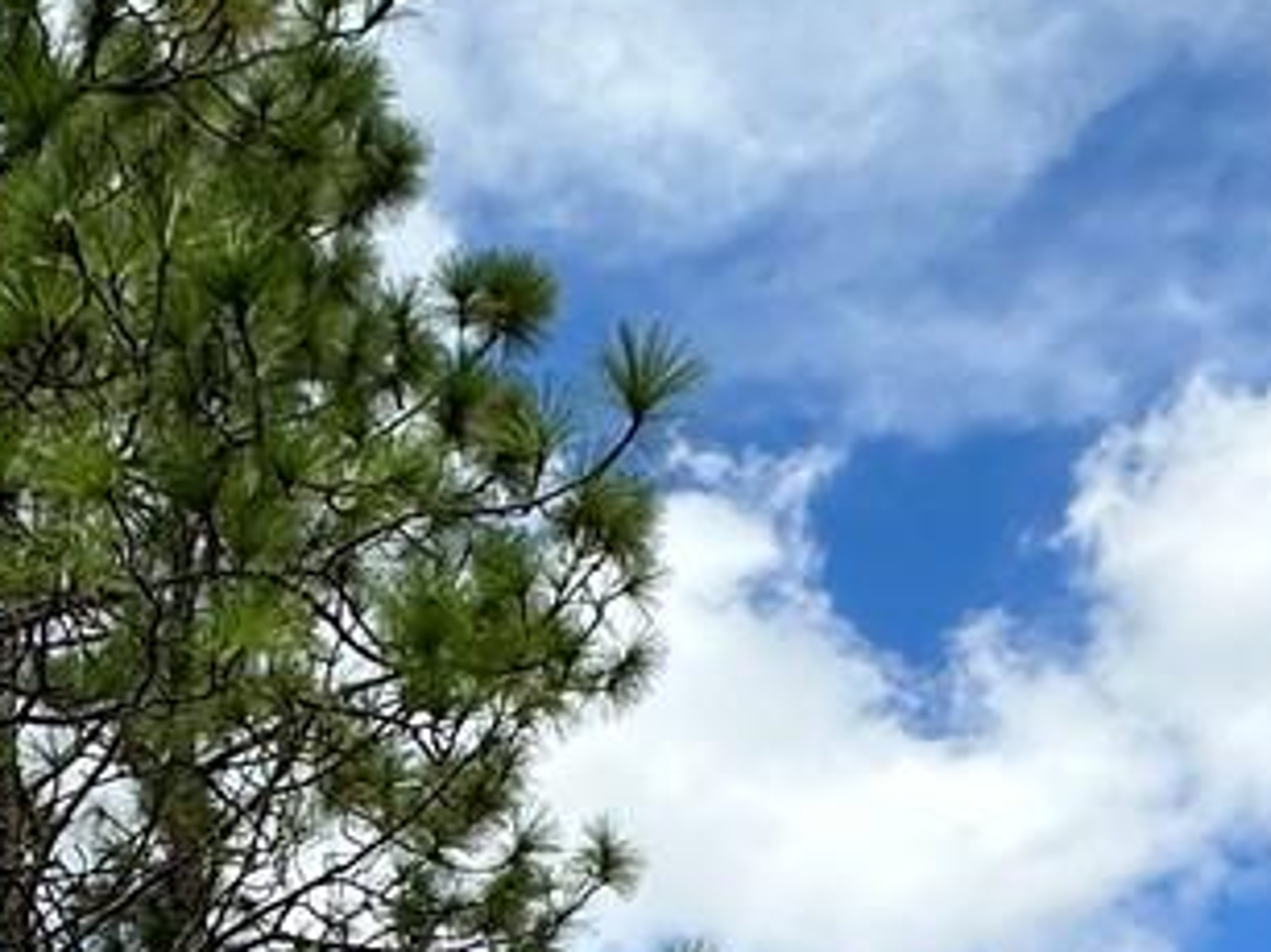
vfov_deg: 17.1
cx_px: -58
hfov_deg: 25.1
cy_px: 1635
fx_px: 2679
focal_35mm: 73
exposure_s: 1/1383
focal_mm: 2.22
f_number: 2.2
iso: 40
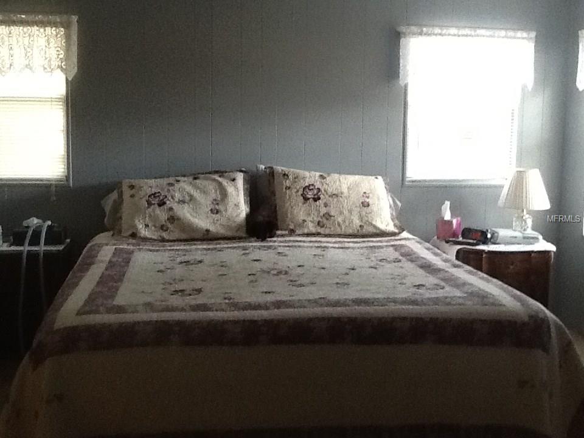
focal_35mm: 44
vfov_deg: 32.9
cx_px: 292
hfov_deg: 42.9
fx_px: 742
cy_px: 219
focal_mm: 2.03
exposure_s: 1/33
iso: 200
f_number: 2.4
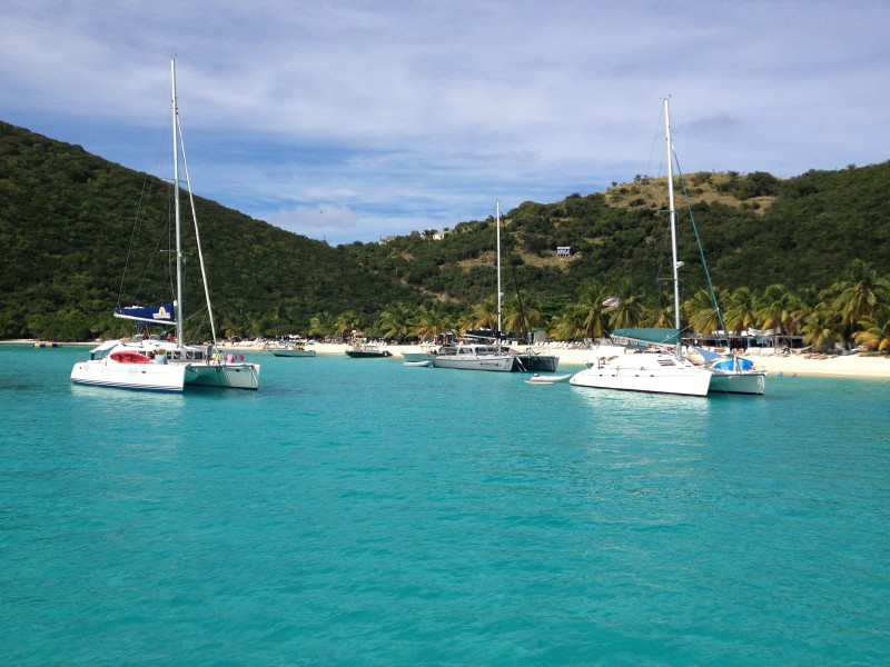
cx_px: 445
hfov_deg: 52.6
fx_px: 900
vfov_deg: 40.7
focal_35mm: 35
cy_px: 334
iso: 64
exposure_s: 1/2304
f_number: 2.4
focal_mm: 4.28
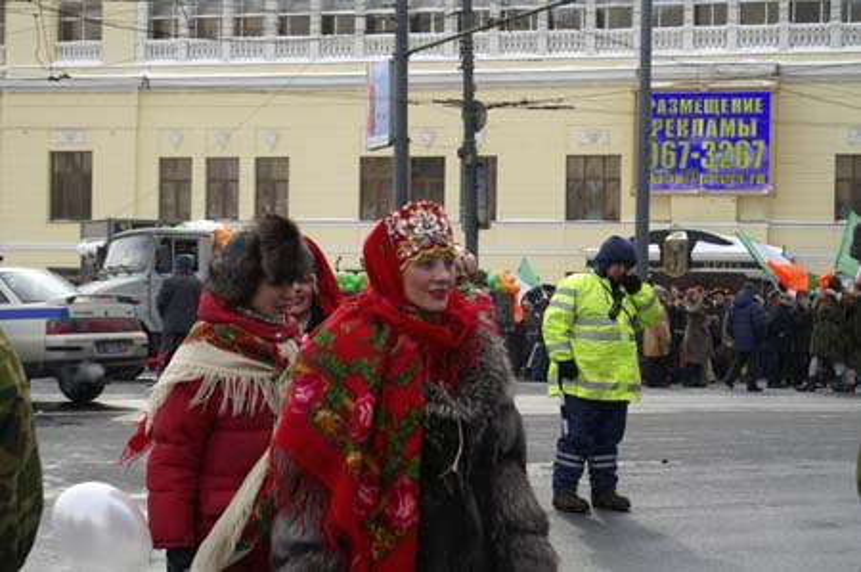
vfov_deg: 29.8
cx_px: 430
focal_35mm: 45
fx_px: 1075
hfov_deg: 43.6
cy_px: 286
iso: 100
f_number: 6.3
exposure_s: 1/250
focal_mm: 30
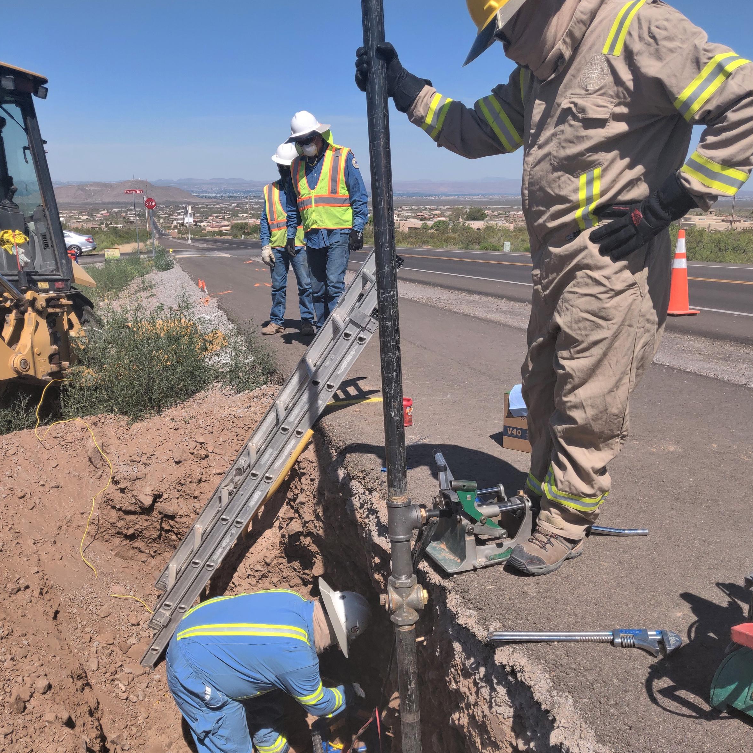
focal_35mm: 30
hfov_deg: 54.0
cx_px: 381
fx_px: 738
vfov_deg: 53.9
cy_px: 418
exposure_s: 1/2371
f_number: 1.7
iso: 100
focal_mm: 4.25
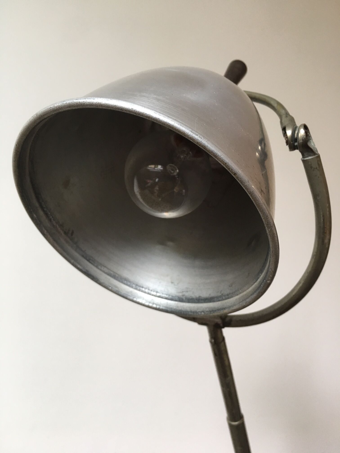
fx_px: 380
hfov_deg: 48.2
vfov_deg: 61.7
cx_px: 170
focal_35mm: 29
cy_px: 226
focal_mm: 4.15
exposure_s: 1/33
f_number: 2.2
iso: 125
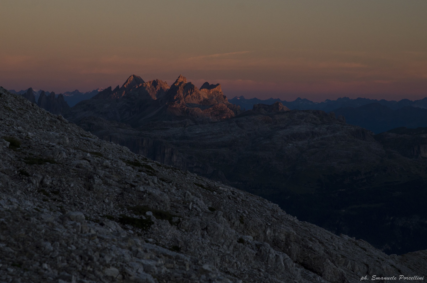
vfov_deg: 9.3
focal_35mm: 147
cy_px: 142
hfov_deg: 14.0
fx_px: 1740
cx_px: 214
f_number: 5.6
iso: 400
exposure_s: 1/60
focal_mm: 98
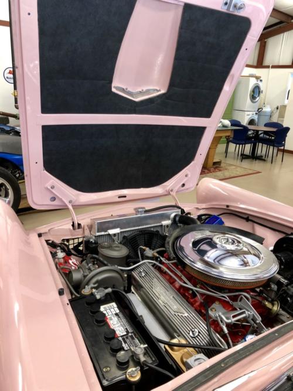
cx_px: 146
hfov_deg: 49.7
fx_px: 316
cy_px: 196
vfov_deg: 63.5
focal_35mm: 28
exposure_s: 1/16
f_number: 1.8
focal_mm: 4
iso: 50
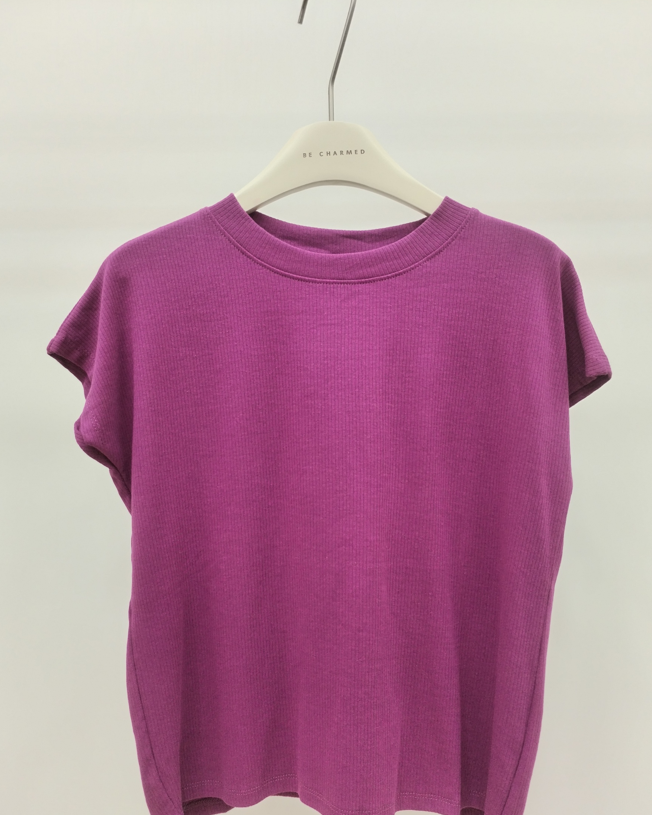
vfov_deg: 57.2
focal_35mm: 31
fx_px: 748
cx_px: 321
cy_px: 420
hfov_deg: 47.1
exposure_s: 1/60
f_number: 1.8
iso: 203
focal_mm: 4.75
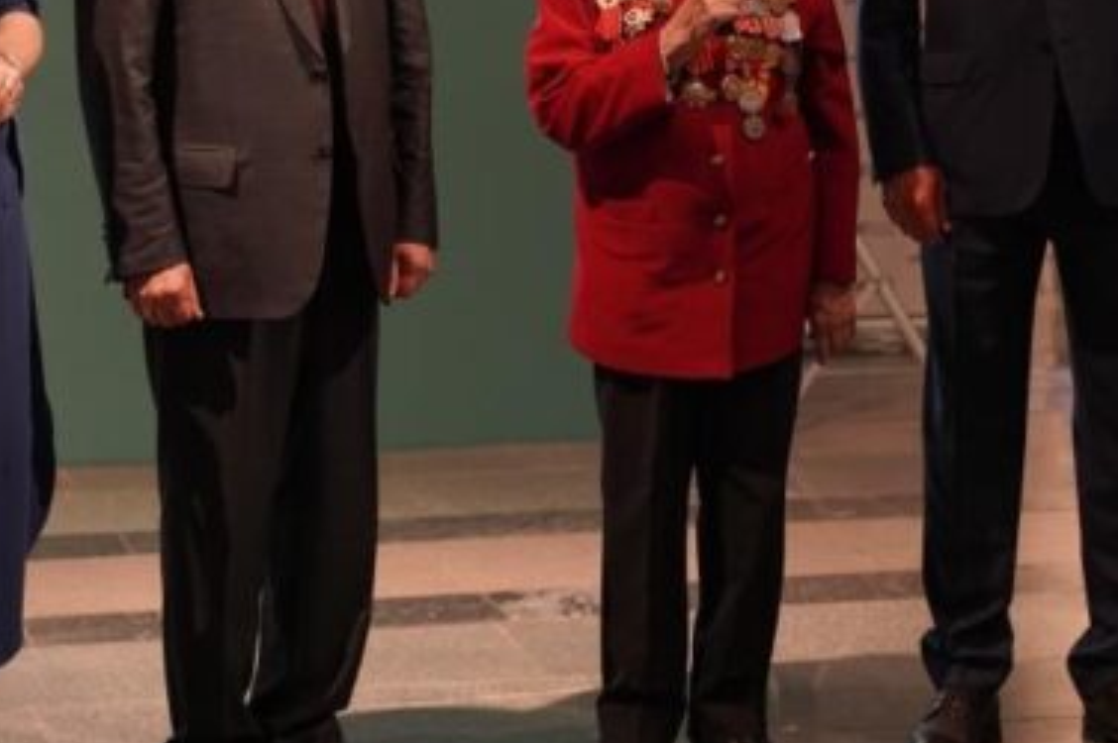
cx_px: 559
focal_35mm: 139
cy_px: 101
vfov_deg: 9.8
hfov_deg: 14.8
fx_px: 4313
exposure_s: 1/160
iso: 3200
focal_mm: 75
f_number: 4
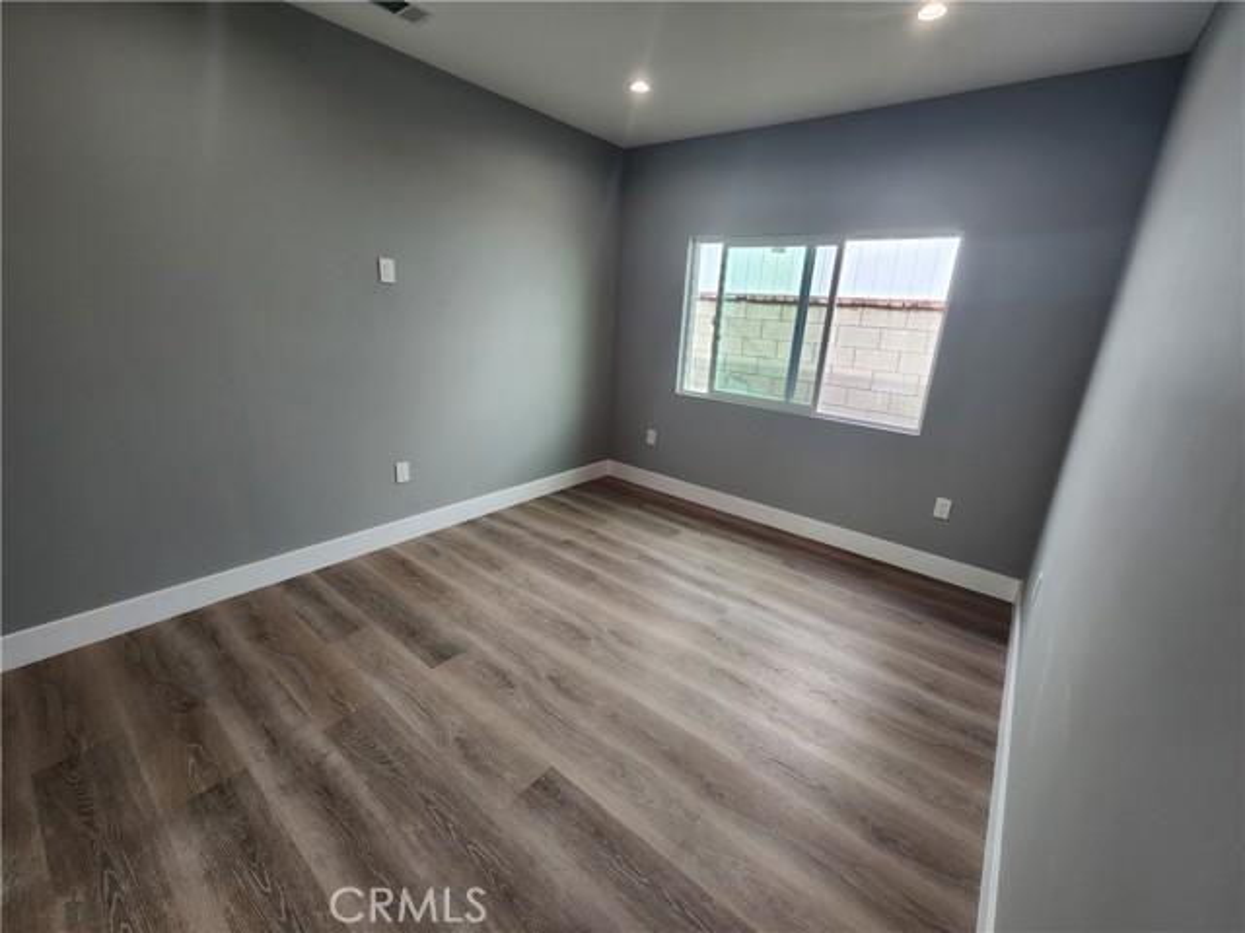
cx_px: 622
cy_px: 466
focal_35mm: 13
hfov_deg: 106.2
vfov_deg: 89.9
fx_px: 468
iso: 80
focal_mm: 2.2
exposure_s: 1/60
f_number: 2.2
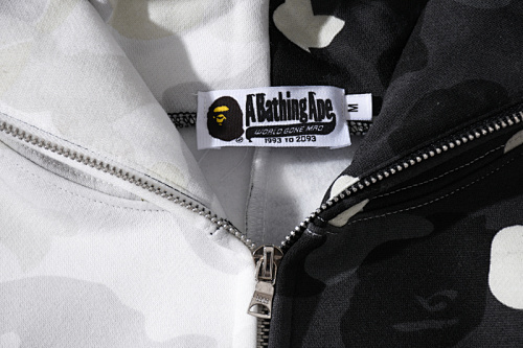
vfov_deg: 8.2
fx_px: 2440
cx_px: 262
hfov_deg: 12.2
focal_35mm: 168
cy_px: 174
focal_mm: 112
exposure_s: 1/125
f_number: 9
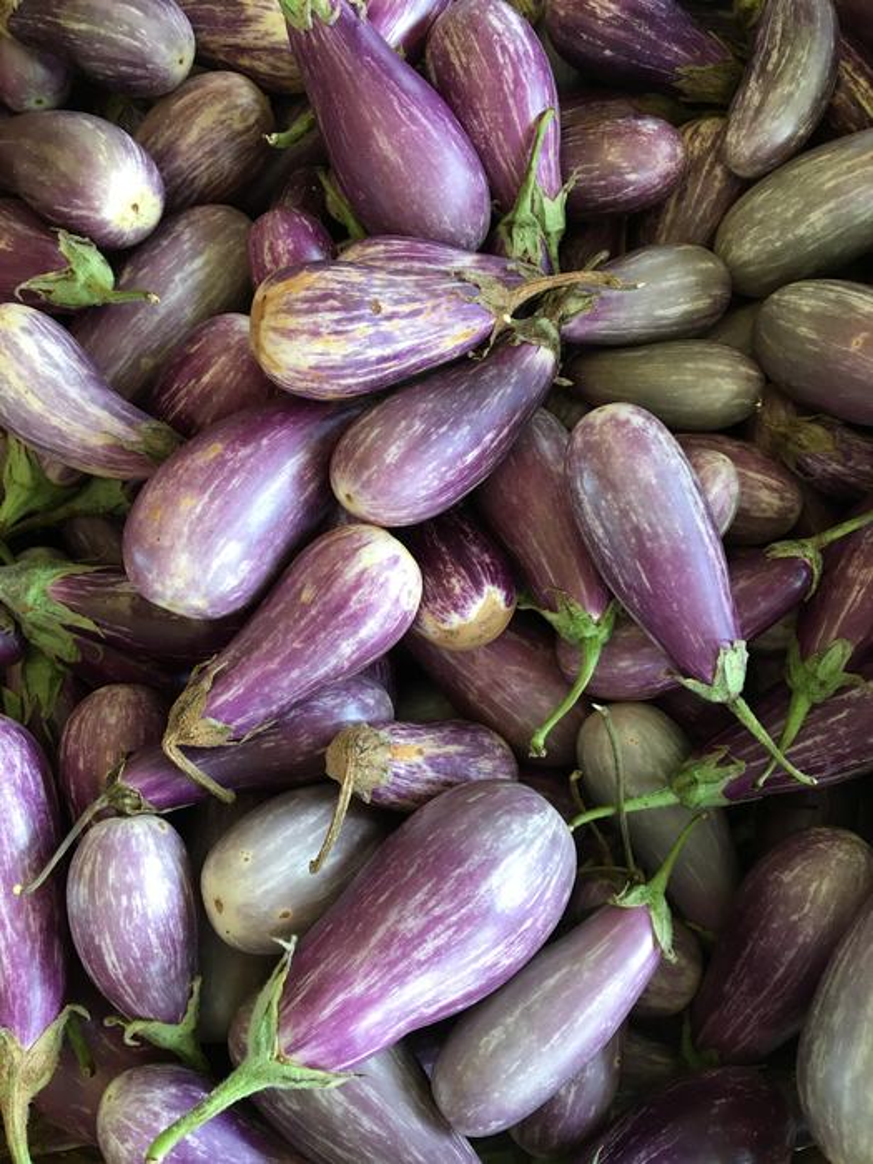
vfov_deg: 61.7
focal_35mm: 29
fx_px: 975
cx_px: 436
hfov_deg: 48.2
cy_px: 582
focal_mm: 4.15
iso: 40
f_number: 2.2
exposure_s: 1/30
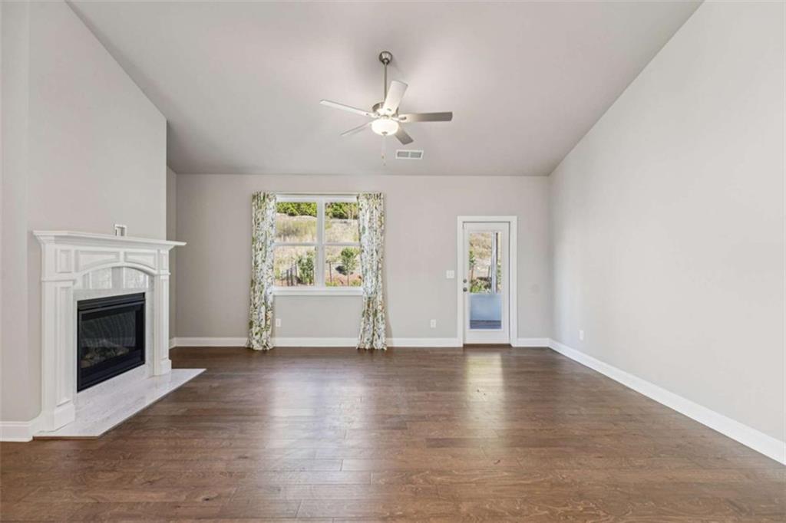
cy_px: 262
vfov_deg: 81.2
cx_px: 393
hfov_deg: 104.3
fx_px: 306
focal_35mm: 14
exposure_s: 1/6
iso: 100
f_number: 8
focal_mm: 14
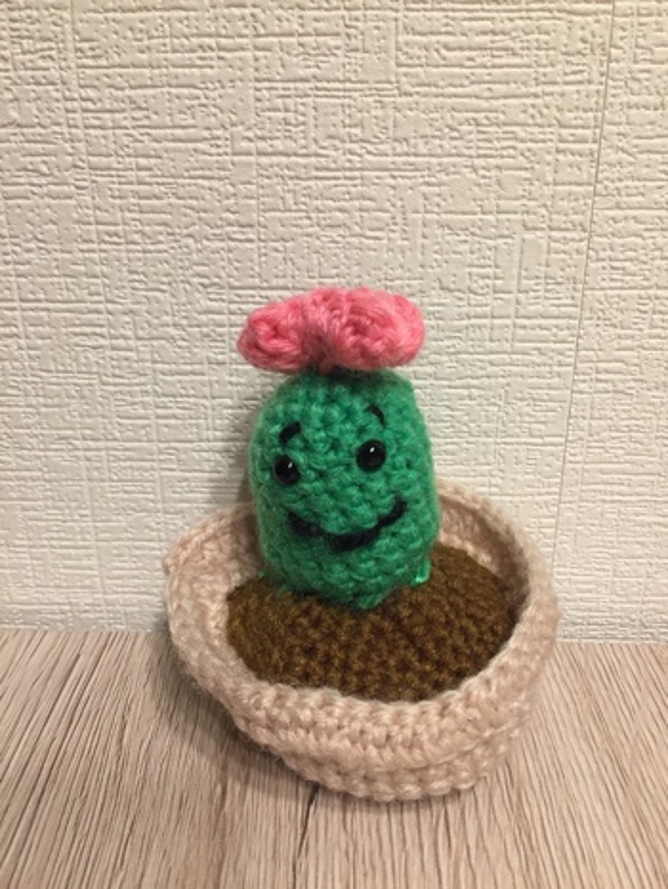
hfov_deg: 48.3
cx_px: 334
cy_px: 444
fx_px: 745
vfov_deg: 61.6
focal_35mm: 29
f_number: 2.2
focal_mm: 4.15
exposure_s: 1/33
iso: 200
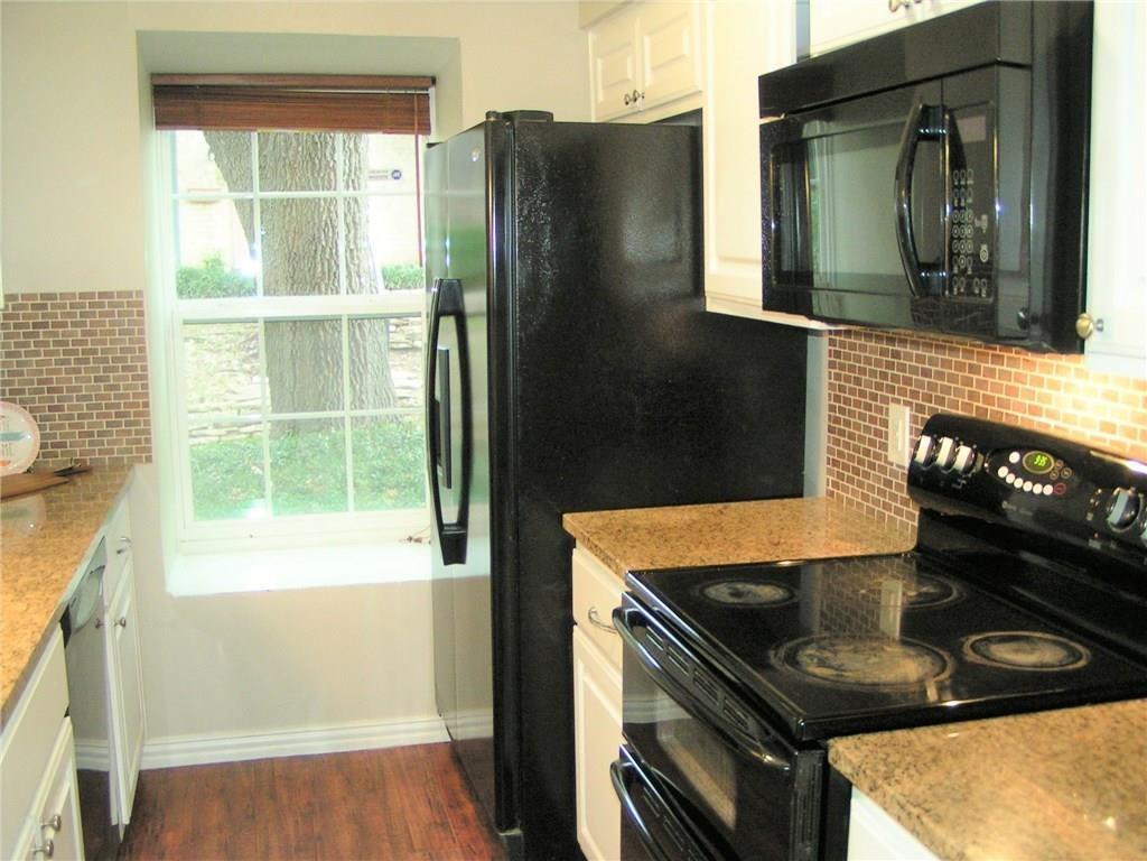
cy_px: 430
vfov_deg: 37.7
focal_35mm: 38
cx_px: 574
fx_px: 1259
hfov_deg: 49.0
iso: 200
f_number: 2.8
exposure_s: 1/8
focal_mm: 5.8
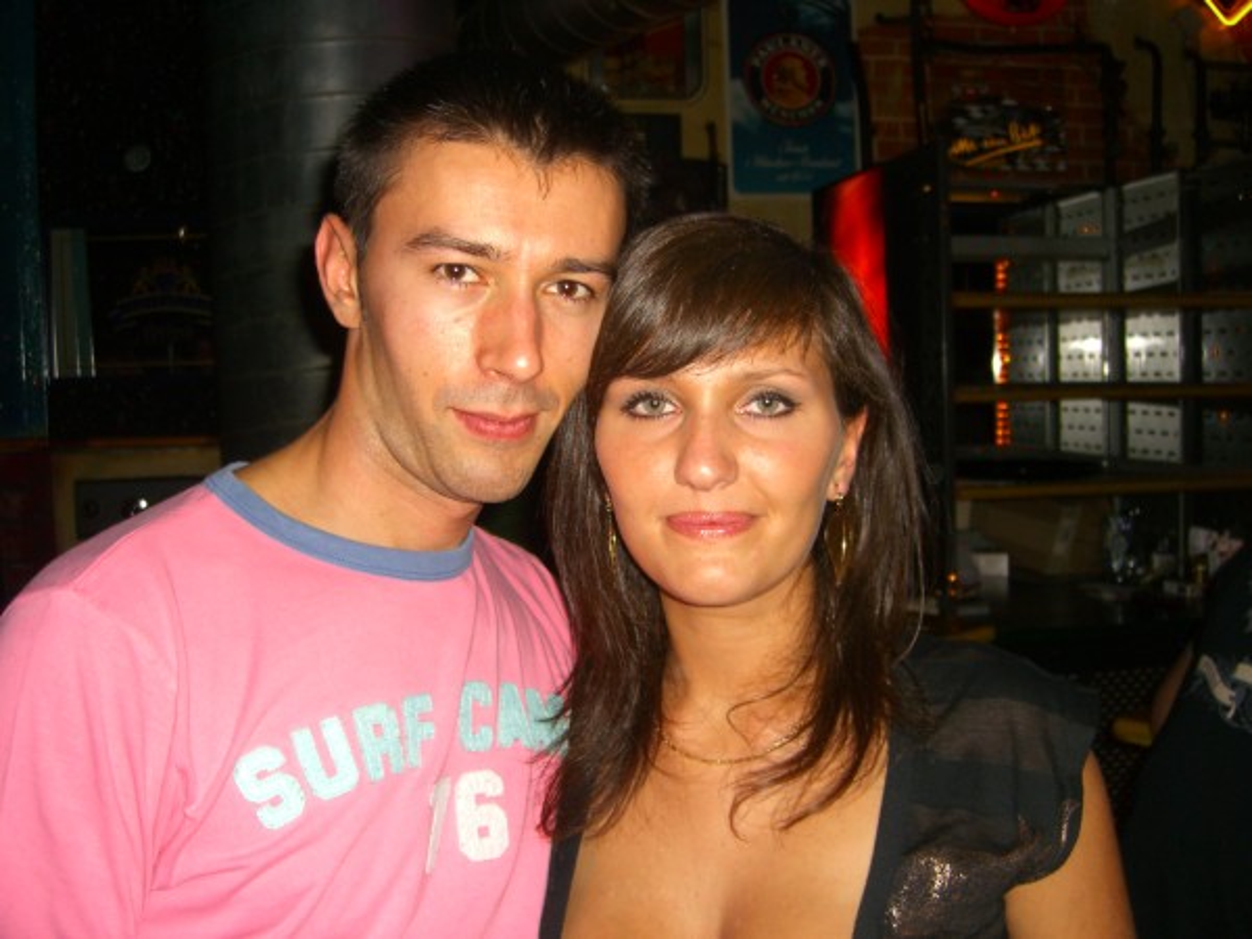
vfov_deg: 37.7
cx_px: 626
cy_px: 470
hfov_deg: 49.0
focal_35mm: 38
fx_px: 1374
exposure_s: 1/60
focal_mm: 7.9
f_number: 2.8
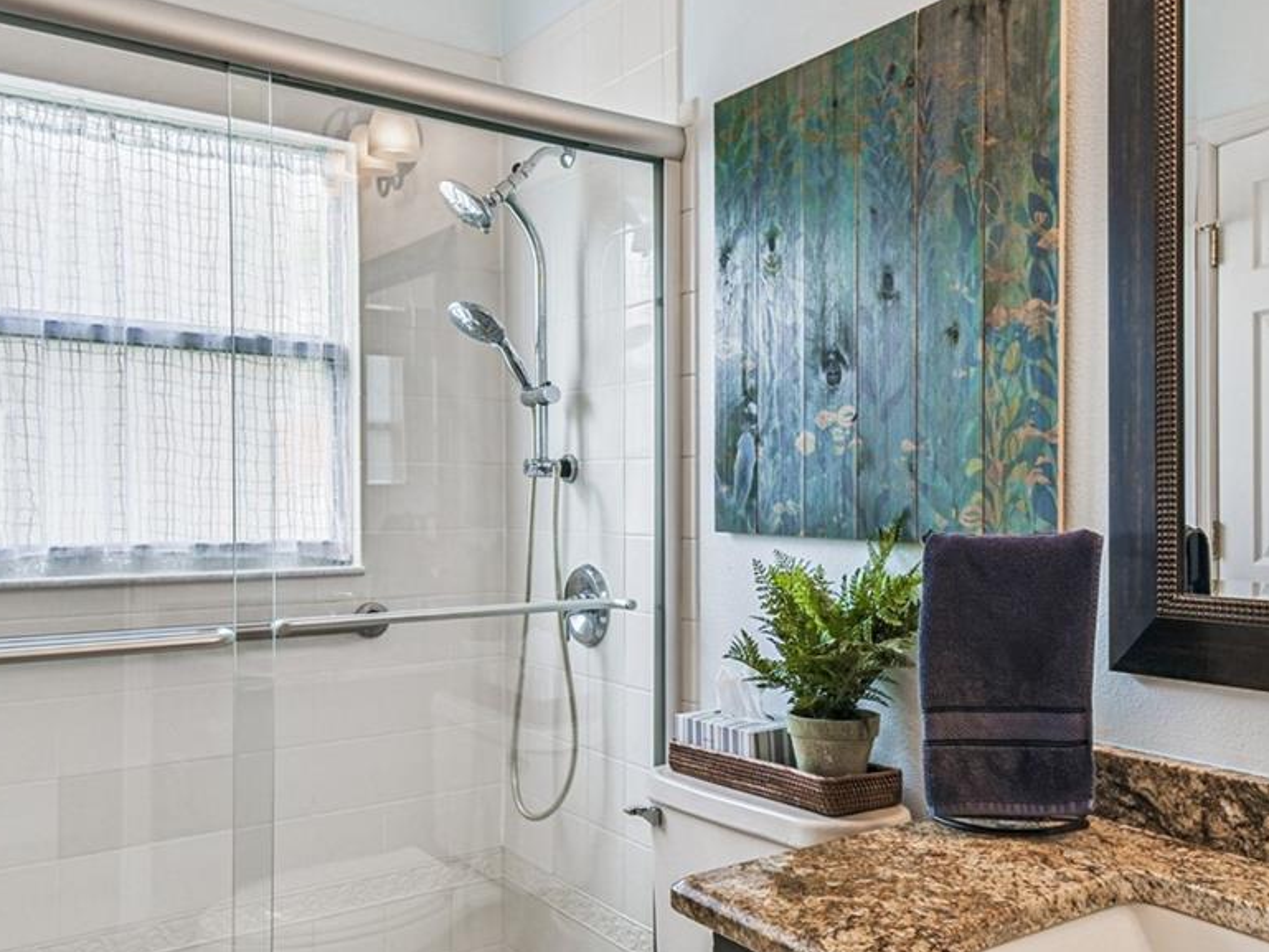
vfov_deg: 46.8
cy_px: 520
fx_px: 1100
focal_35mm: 30
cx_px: 774
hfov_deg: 59.4
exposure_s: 1/30
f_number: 7.1
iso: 100
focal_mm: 10
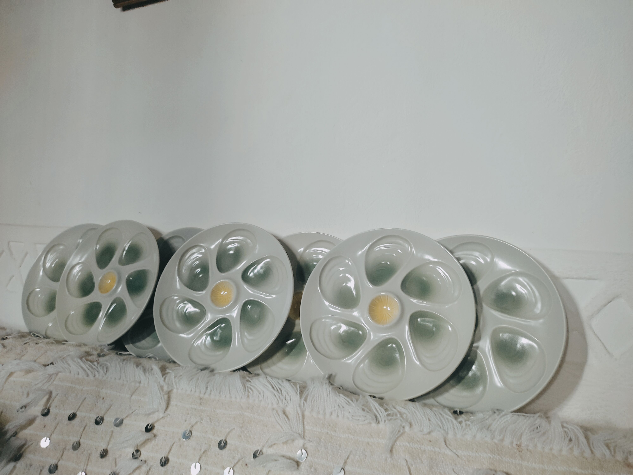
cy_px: 238
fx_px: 475
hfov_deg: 67.3
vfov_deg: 53.1
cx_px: 316
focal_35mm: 26
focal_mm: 4.74
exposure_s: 1/33
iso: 872
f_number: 1.79
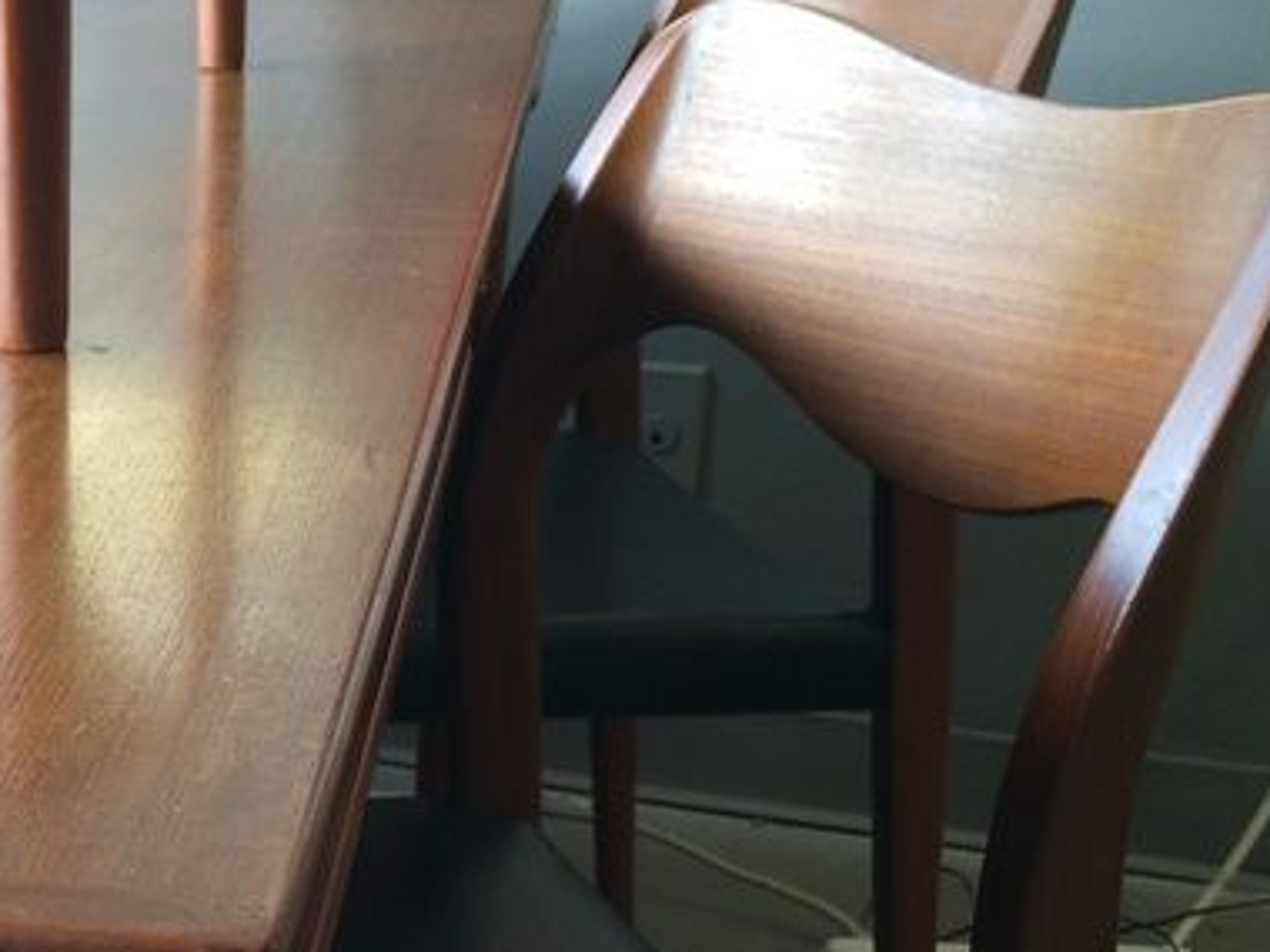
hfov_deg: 25.9
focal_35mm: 71
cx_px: -23
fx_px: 2605
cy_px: 980
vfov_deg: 20.0
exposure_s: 1/60
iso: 40
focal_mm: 4.12
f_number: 2.2
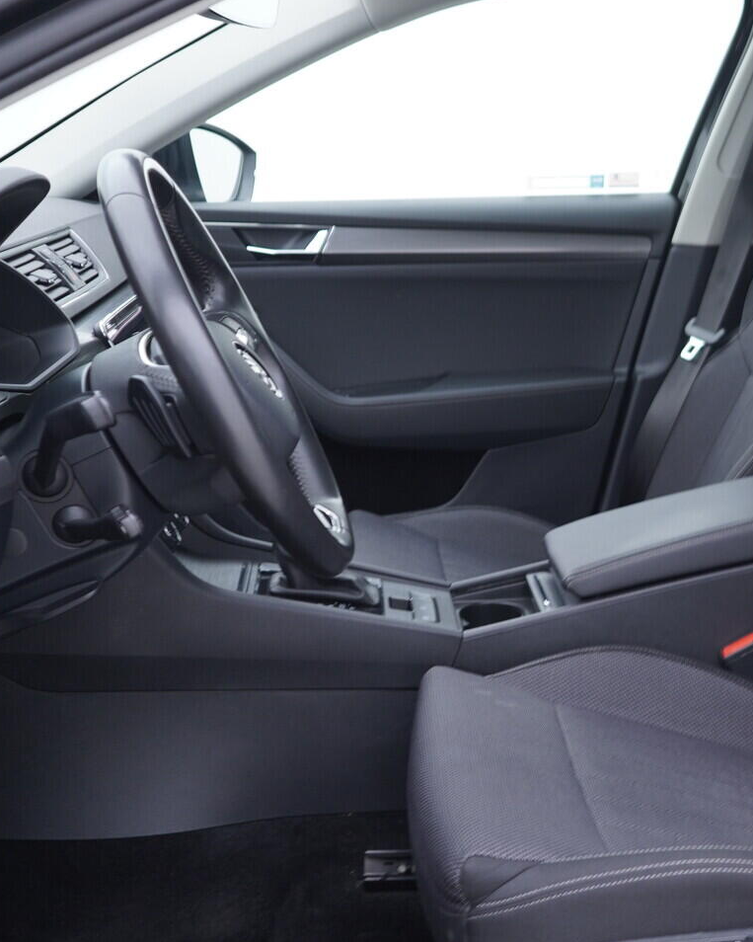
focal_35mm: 51
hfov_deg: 28.4
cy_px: 470
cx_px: 697
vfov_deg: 36.7
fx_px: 1421
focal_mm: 24
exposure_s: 1/40
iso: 200
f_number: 2.8
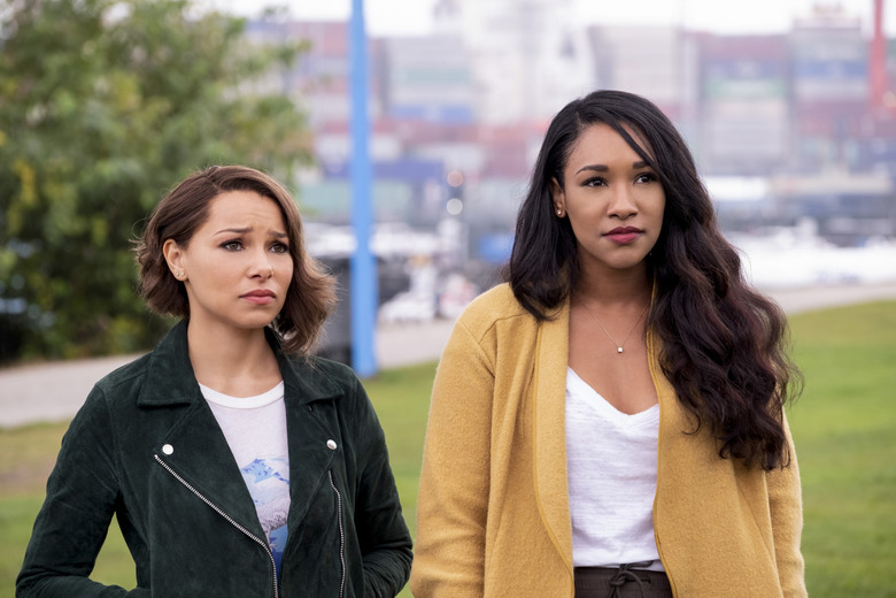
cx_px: 448
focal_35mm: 173
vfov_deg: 7.9
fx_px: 4305
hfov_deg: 11.9
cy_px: 299
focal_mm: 115
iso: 400
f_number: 5
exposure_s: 1/125
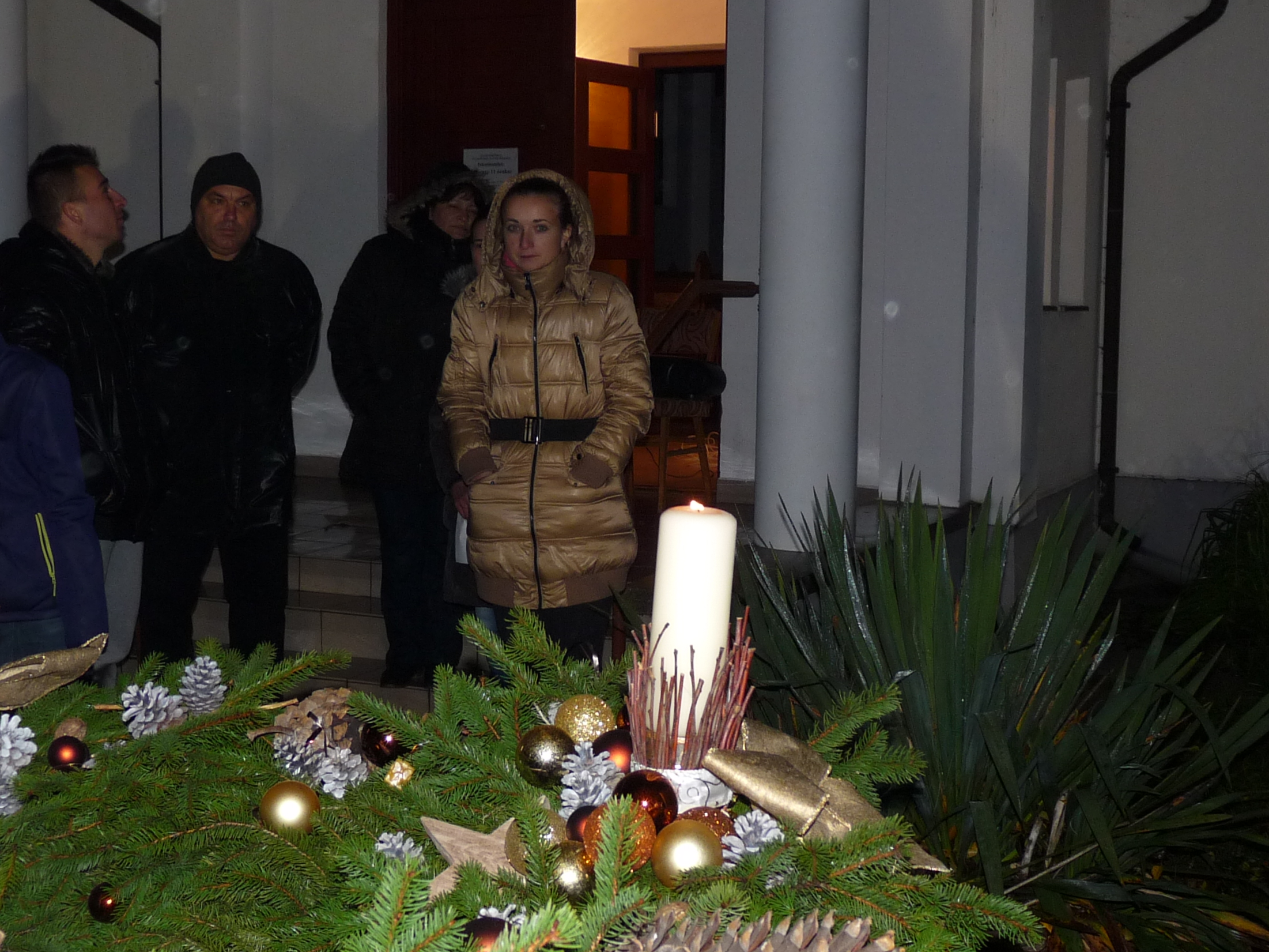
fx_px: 1833
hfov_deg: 38.2
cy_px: 476
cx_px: 666
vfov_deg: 29.1
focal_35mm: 50
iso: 125
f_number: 3
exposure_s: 1/30
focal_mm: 5.4
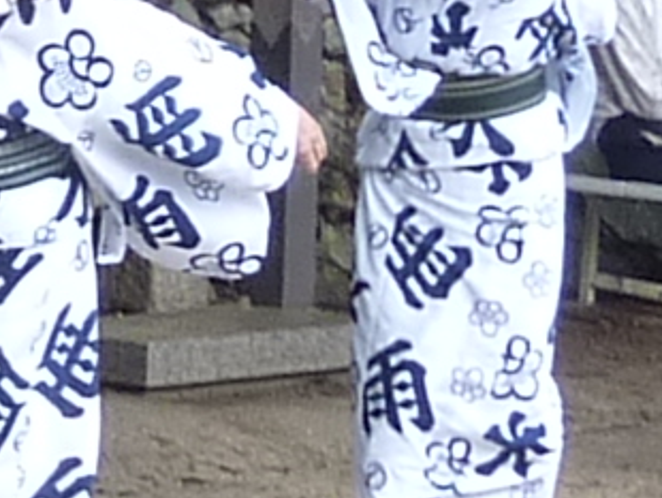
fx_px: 5053
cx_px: -653
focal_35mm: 264
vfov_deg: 5.6
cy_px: -137
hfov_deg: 7.2
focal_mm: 4.1
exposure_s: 1/30
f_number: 3.3
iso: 125
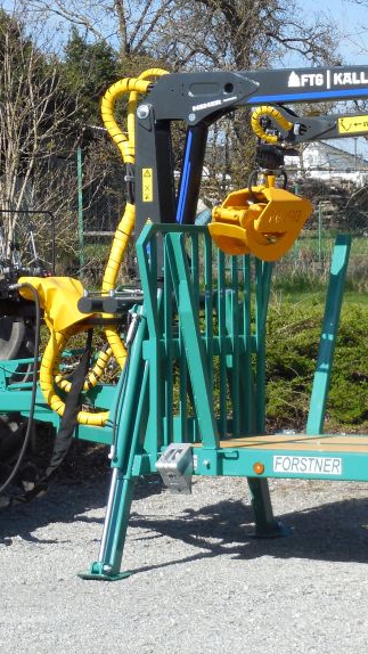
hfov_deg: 8.7
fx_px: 2393
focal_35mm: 138
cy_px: 284
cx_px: 485
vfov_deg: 15.6
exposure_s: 1/640
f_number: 4.4
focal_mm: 12.6
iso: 125
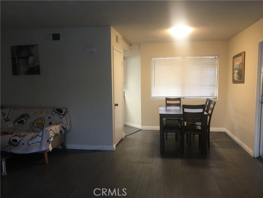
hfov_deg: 61.7
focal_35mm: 29
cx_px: 132
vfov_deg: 48.2
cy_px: 99
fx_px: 220
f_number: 2.2
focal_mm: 4.15
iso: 80
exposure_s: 1/30
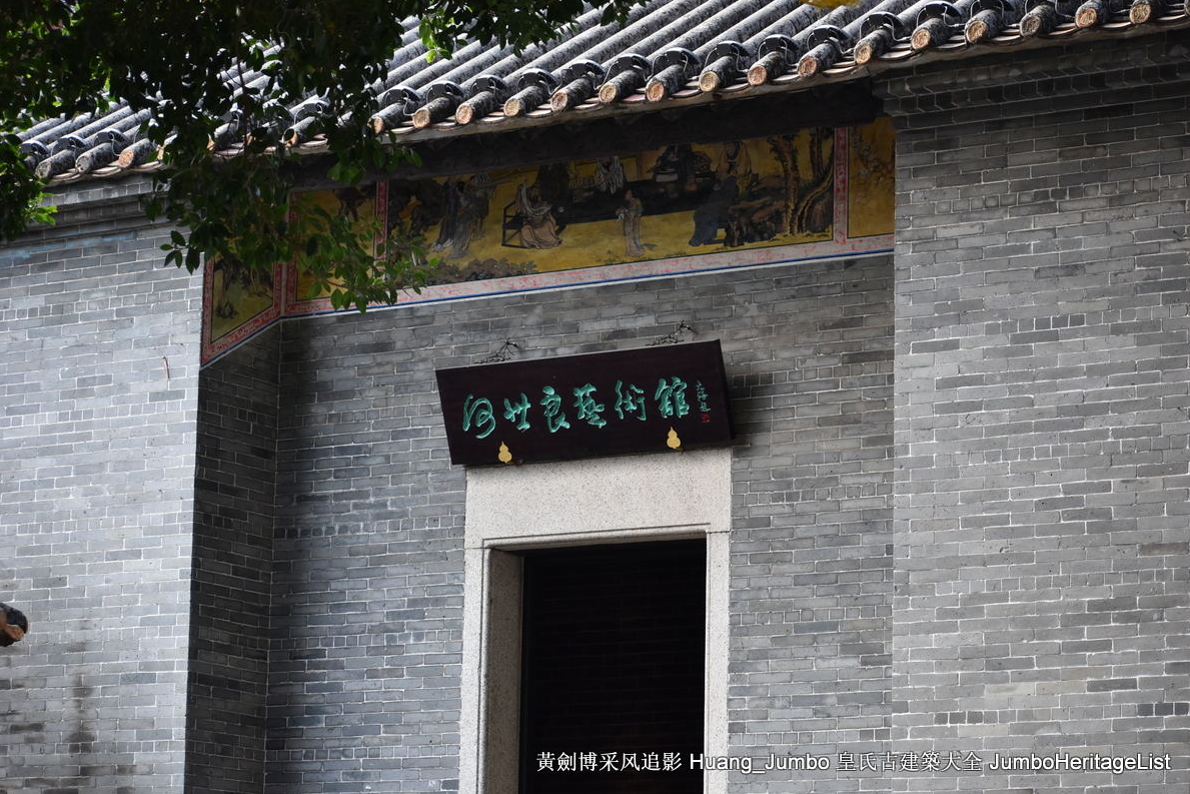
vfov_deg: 12.9
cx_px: 599
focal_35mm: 106
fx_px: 3504
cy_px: 398
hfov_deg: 19.3
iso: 450
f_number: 4.5
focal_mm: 70
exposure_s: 1/250
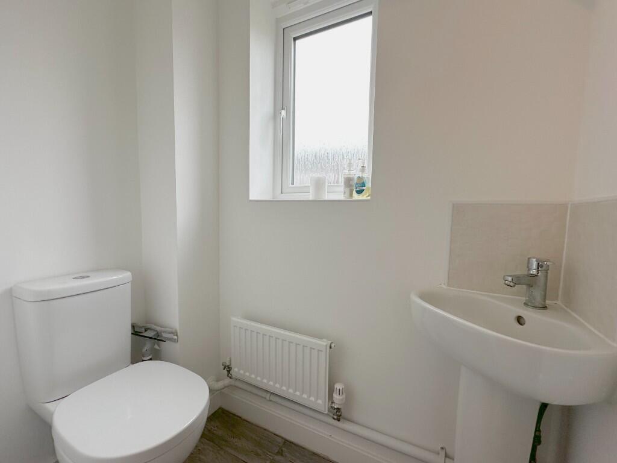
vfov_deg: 85.7
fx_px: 250
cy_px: 232
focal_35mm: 14
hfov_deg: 102.1
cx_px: 308
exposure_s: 1/100
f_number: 2.2
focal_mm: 2.22
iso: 80
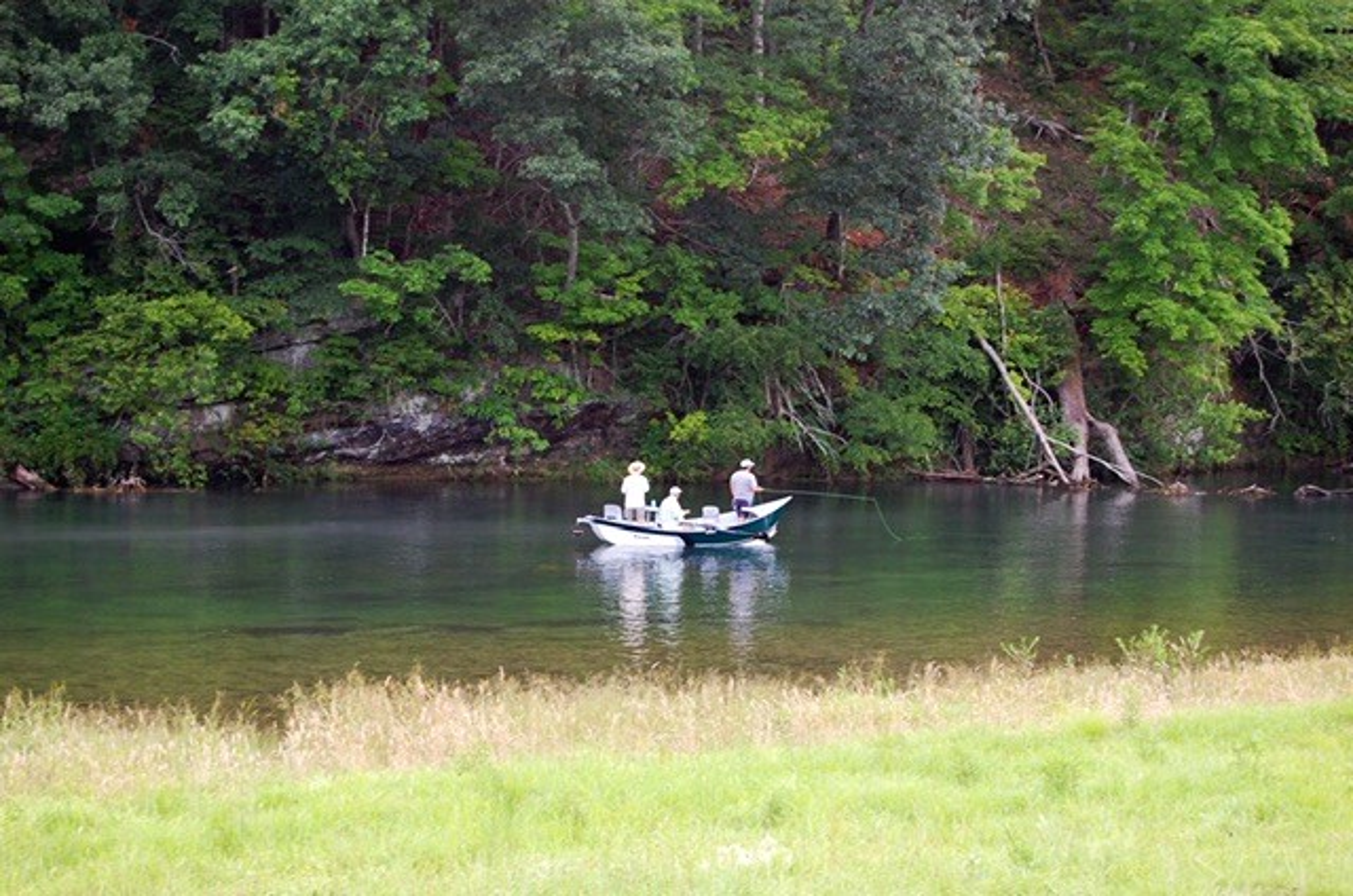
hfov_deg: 24.7
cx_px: 676
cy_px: 448
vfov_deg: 16.5
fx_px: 3094
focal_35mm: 82
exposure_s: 1/80
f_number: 5.6
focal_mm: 55
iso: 400
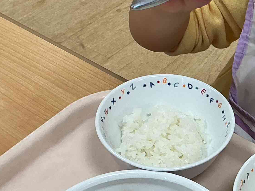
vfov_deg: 14.0
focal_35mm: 105
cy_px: 44
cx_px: 266
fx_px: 773
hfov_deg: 18.2
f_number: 1.8
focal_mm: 3
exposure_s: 1/120
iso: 25
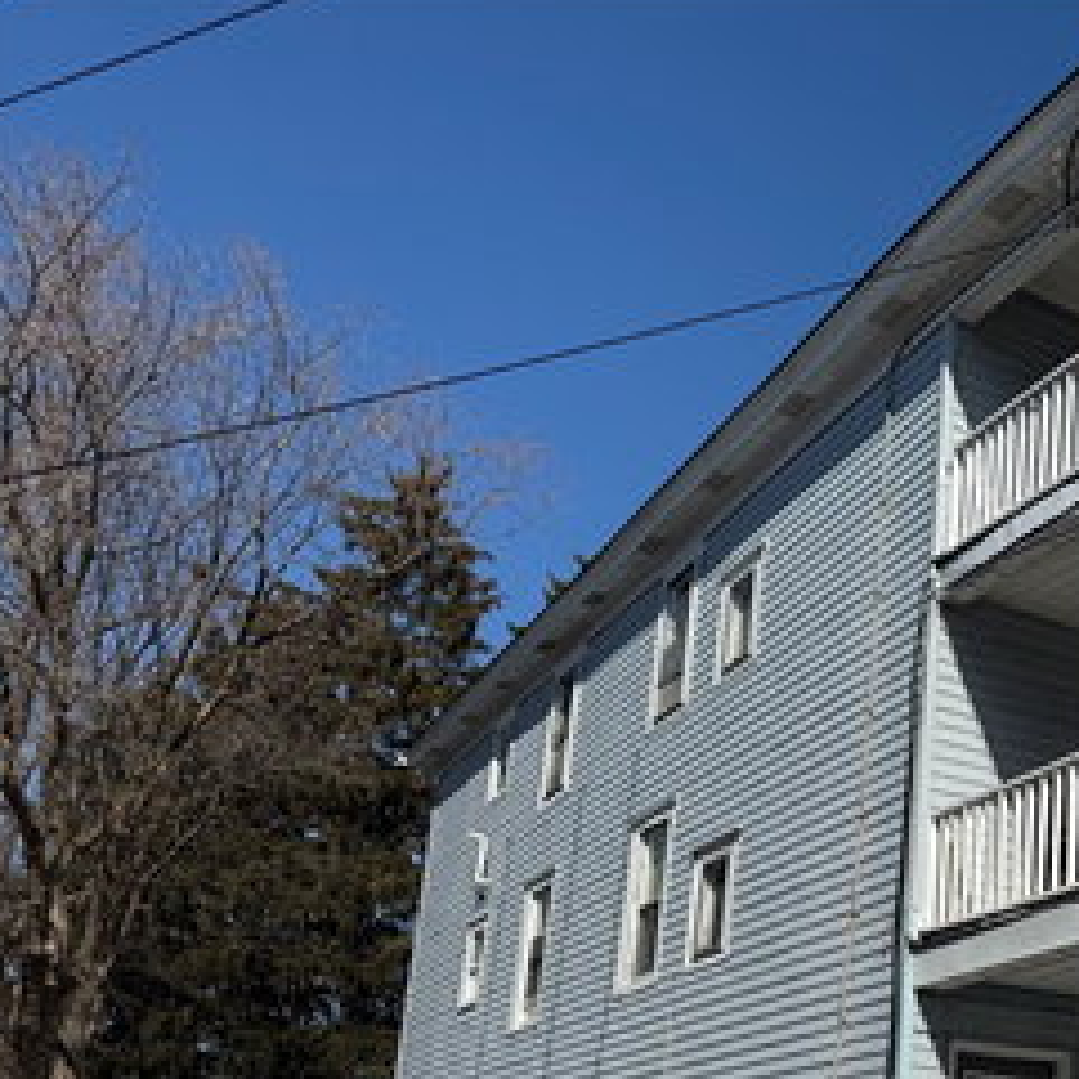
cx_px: 1128
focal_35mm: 45
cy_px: 842
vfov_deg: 36.4
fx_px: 1587
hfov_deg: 33.6
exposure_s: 1/10309
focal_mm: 6.76
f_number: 1.78
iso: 80
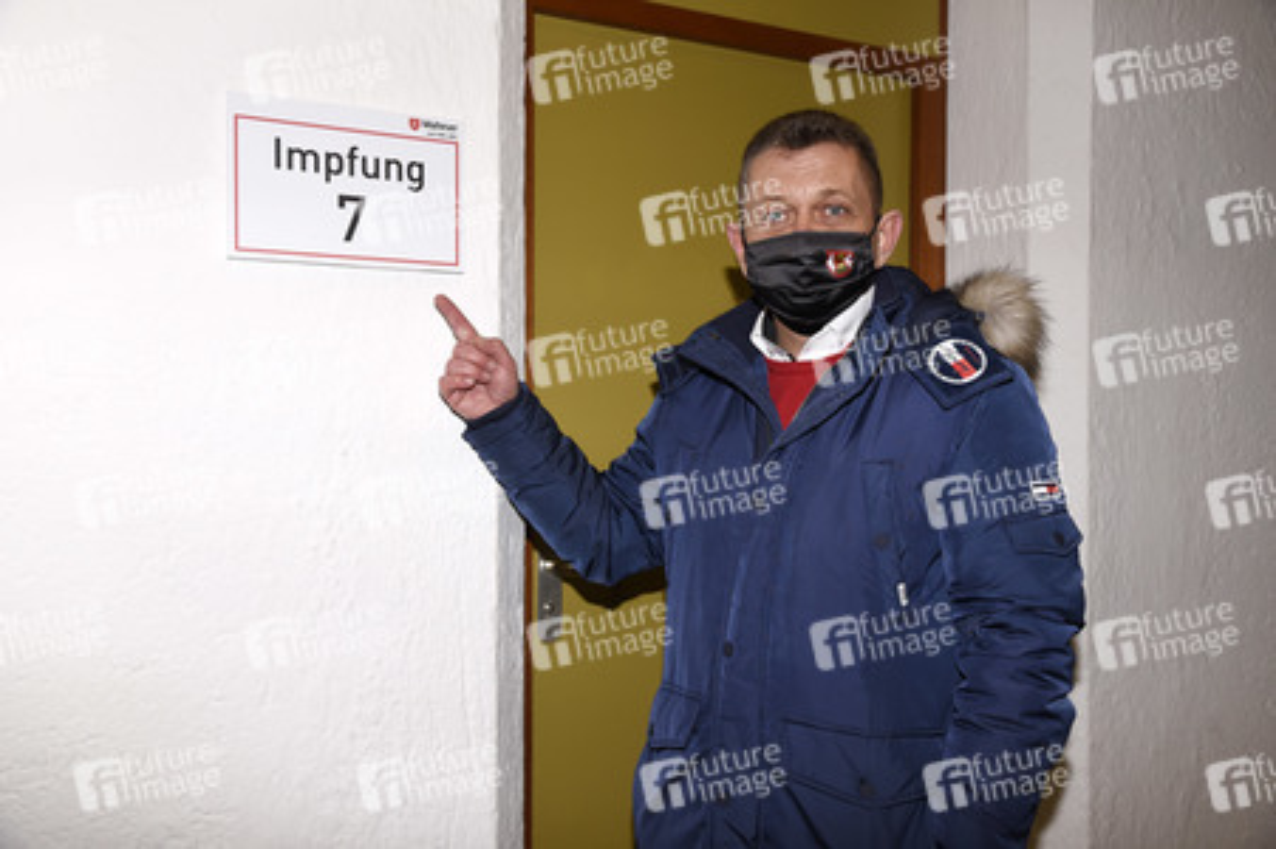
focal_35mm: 34
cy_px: 424
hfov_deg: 55.8
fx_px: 1204
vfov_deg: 38.8
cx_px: 638
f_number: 6.3
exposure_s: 1/125
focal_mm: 34
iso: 640
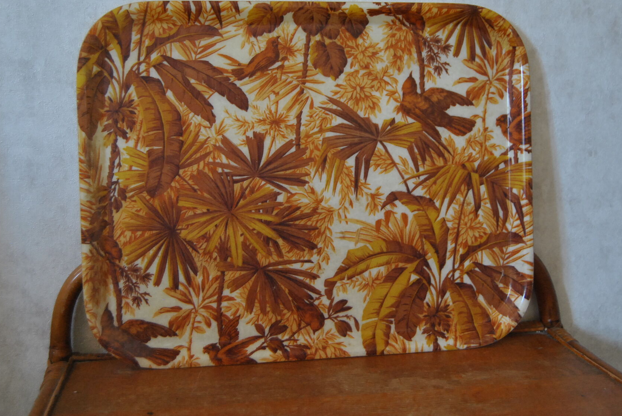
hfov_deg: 43.6
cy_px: 178
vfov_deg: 29.9
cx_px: 312
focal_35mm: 45
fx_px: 778
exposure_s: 1/30
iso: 800
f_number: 4
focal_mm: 26
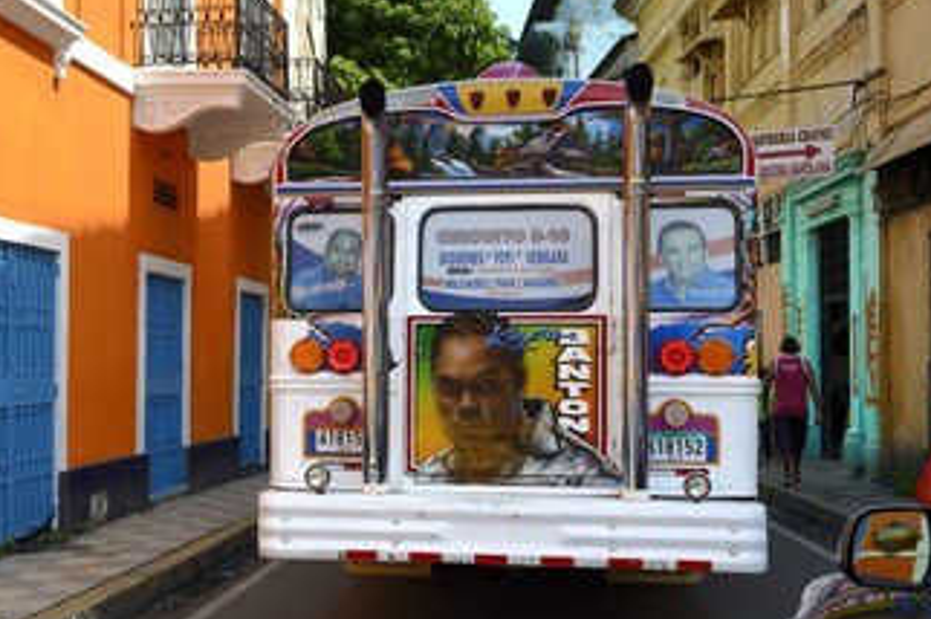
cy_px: 367
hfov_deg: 41.7
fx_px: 1214
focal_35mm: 47
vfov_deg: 28.5
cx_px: 367
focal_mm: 36
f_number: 9
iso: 200
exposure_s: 1/250
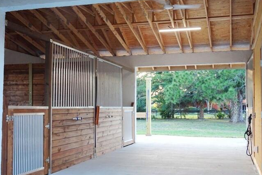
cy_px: 88
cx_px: 131
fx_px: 335
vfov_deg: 29.2
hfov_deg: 42.8
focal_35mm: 46
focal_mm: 7.58
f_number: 4.5
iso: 250
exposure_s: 1/50
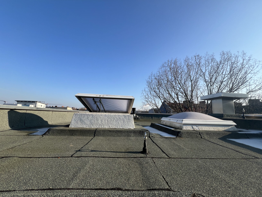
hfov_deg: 106.2
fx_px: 98
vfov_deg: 89.9
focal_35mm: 13
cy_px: 98
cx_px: 131
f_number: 1.8
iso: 32
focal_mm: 1.57
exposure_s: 1/1206
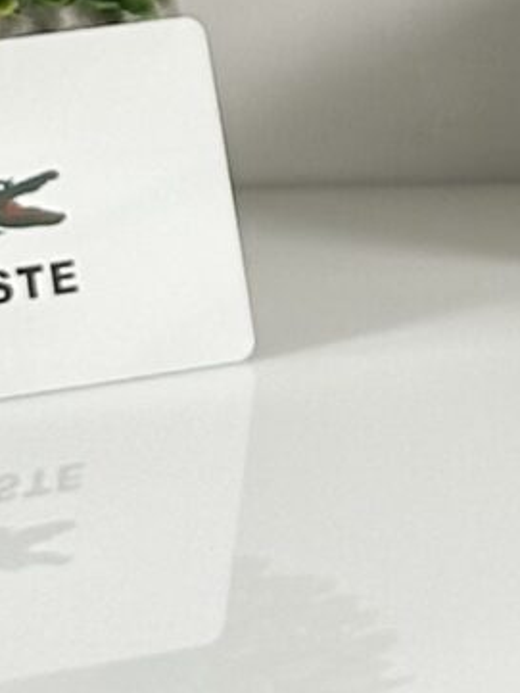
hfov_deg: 4.2
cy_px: -440
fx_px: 6806
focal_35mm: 340
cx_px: 1456
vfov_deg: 5.8
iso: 64
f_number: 1.78
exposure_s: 1/100
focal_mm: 6.86
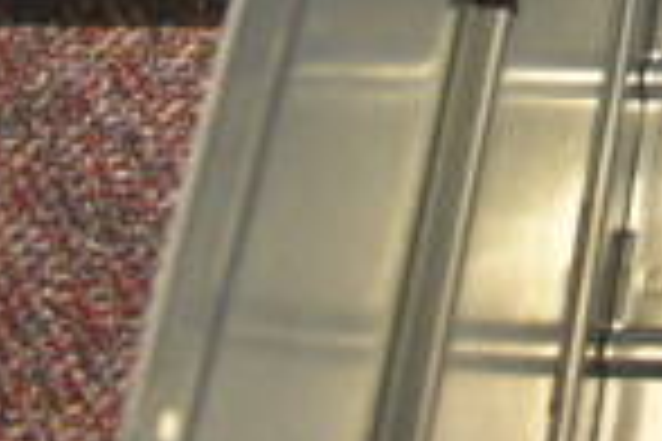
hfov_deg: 16.1
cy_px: -387
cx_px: 1099
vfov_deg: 11.3
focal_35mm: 112
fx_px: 2059
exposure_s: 1/125
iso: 4000
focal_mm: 18
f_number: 3.5
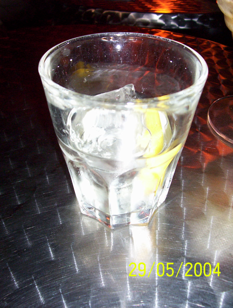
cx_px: 116
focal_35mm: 43
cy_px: 154
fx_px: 384
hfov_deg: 33.8
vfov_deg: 43.7
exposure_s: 1/60
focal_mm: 5.77
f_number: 2.73
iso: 140
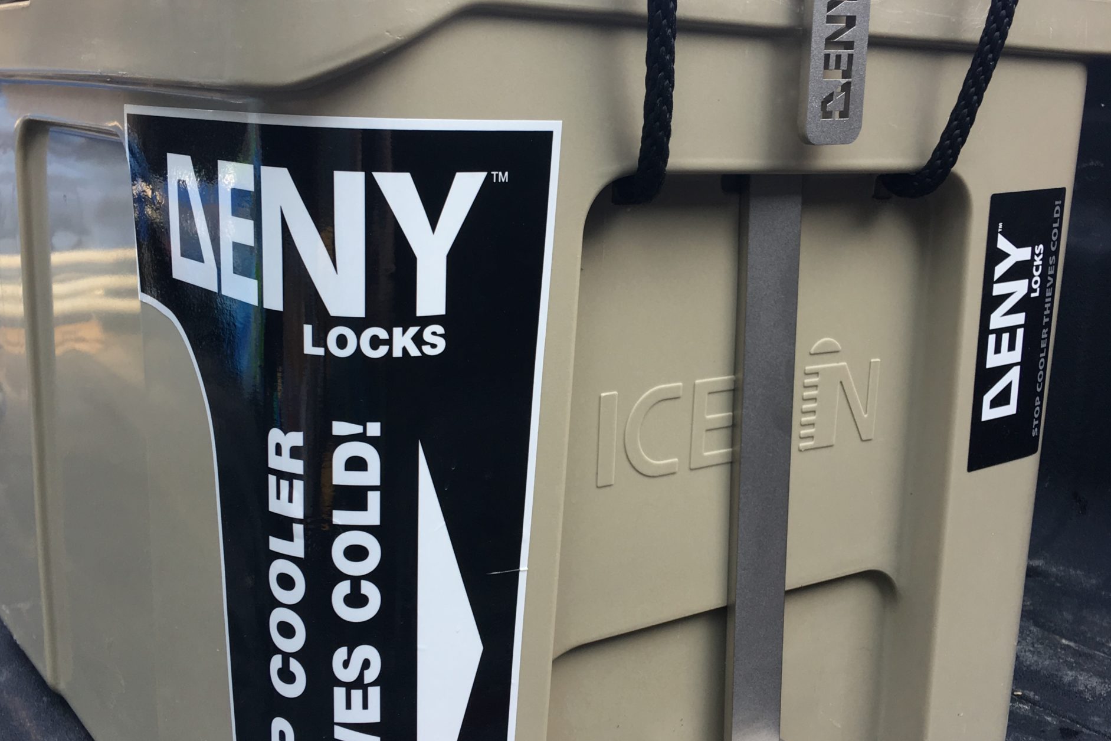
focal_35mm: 41
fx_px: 1265
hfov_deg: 47.4
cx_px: 557
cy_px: 387
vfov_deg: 32.6
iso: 32
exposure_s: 1/120
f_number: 2.2
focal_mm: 4.15
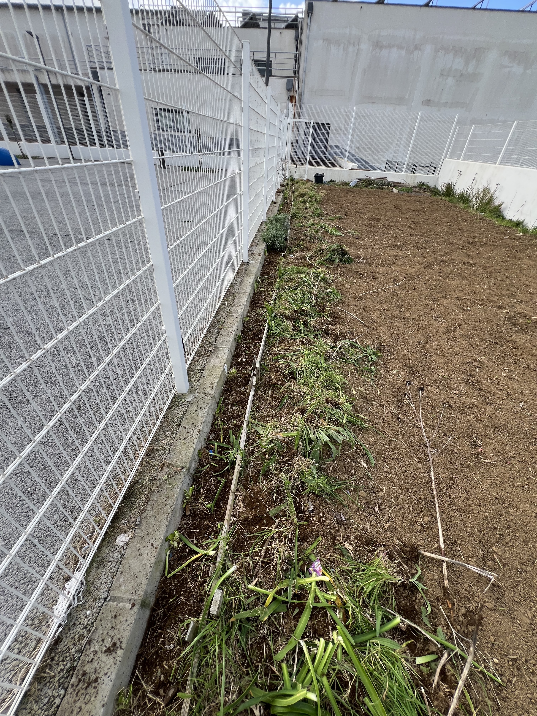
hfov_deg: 89.9
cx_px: 268
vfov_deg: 106.2
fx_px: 269
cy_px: 358
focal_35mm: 13
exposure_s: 1/550
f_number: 1.8
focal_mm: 1.57
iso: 32
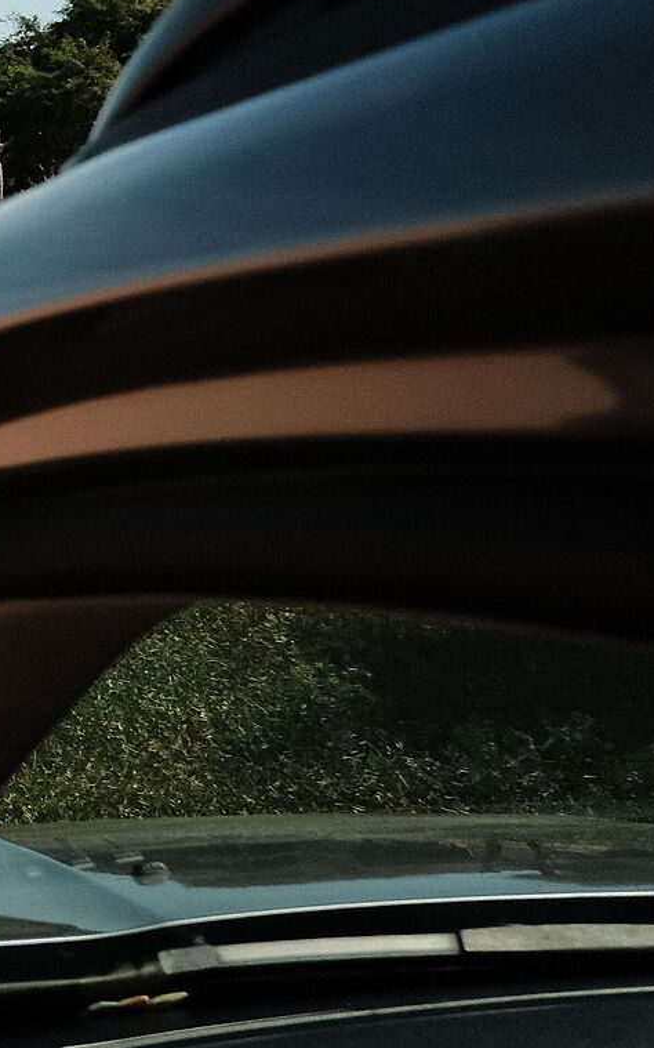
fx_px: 2482
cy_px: 221
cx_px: -875
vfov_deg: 23.5
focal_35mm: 87
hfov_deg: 12.2
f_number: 5.6
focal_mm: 18
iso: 800
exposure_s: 1/4000
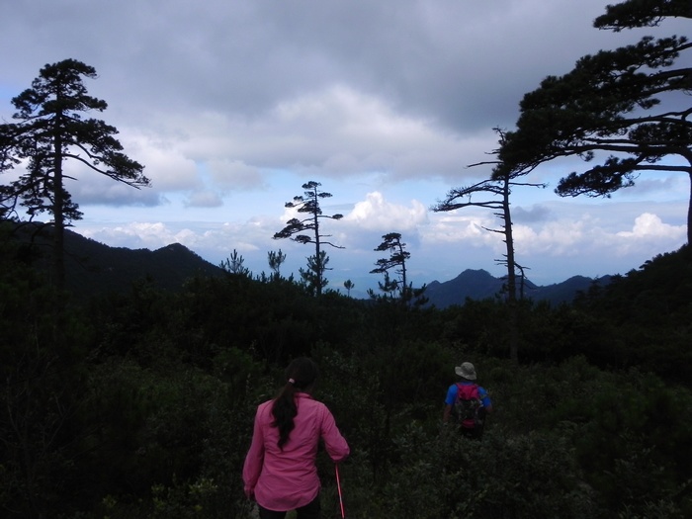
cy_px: 260
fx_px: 580
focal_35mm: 29
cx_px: 346
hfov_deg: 61.7
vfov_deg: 48.2
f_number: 8
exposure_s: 1/410
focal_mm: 5.2
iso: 160
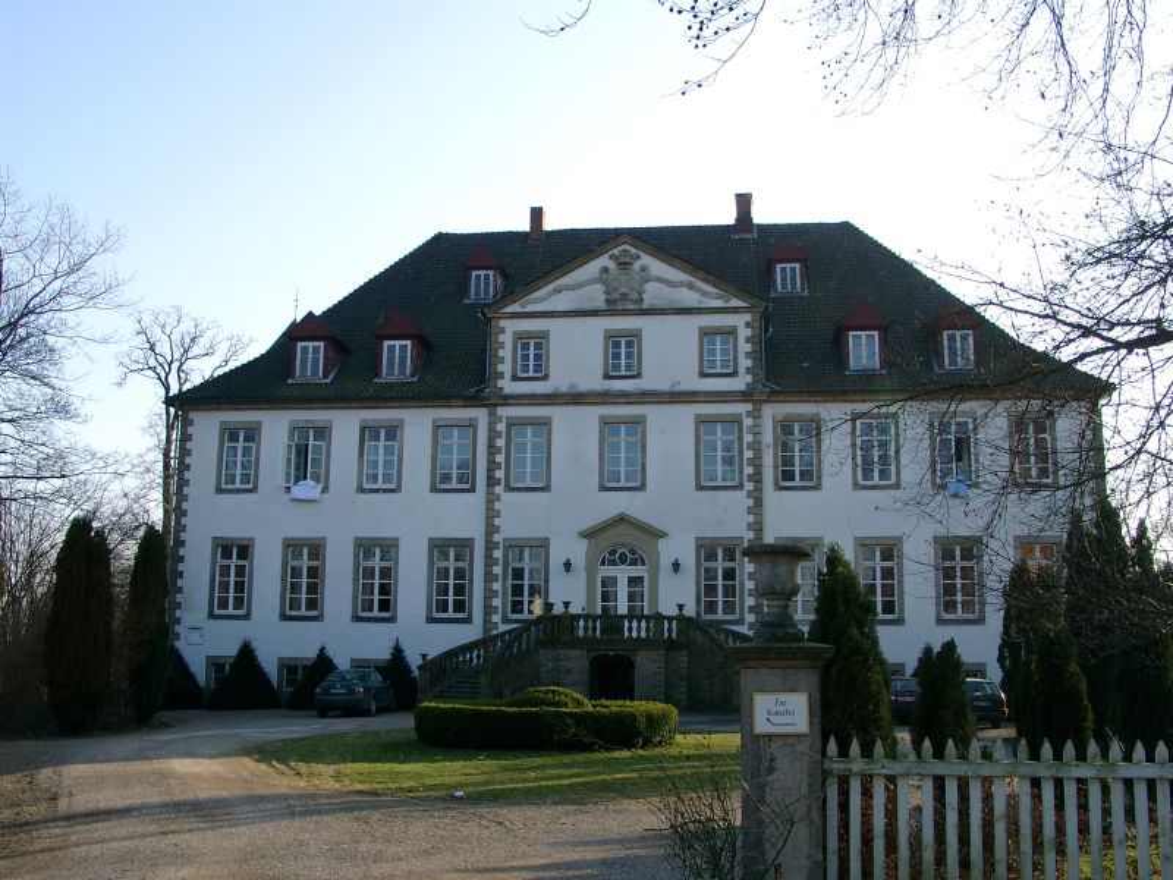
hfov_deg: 54.0
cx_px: 586
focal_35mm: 34
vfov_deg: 41.8
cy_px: 440
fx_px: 1152
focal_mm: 7.13
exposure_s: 1/271
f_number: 4
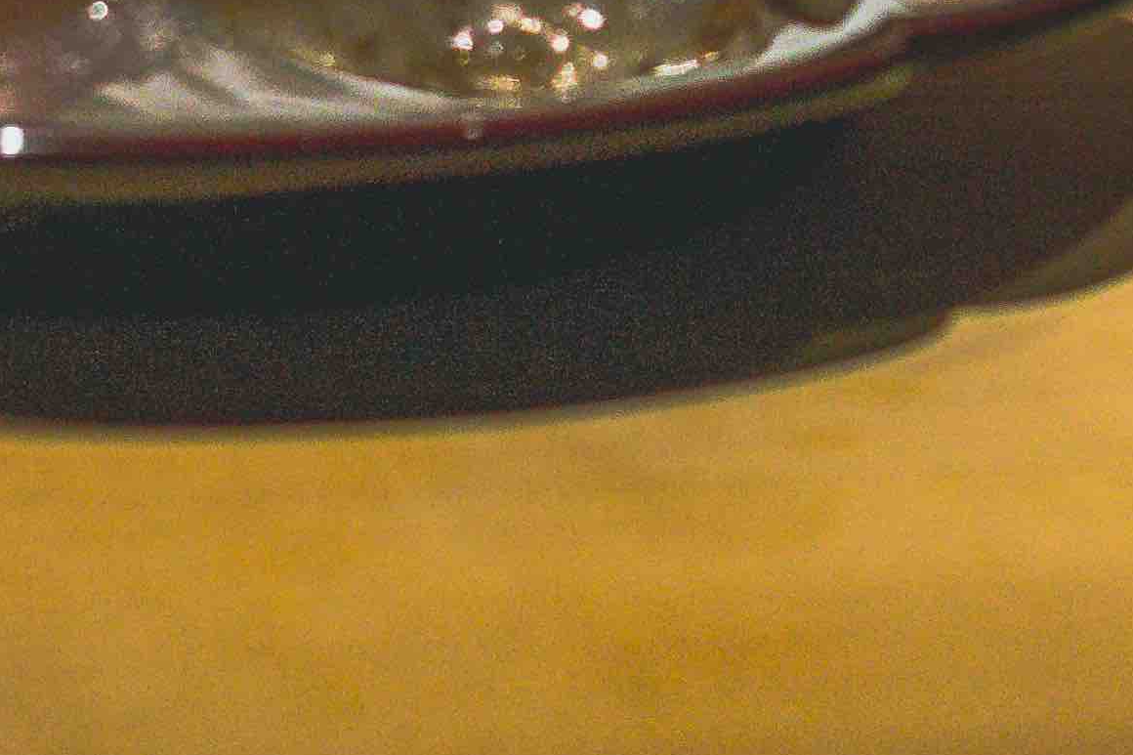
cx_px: 1327
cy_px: -512
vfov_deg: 4.6
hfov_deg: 6.9
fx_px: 9377
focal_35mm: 298
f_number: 2.8
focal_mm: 50
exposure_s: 1/125
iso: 400
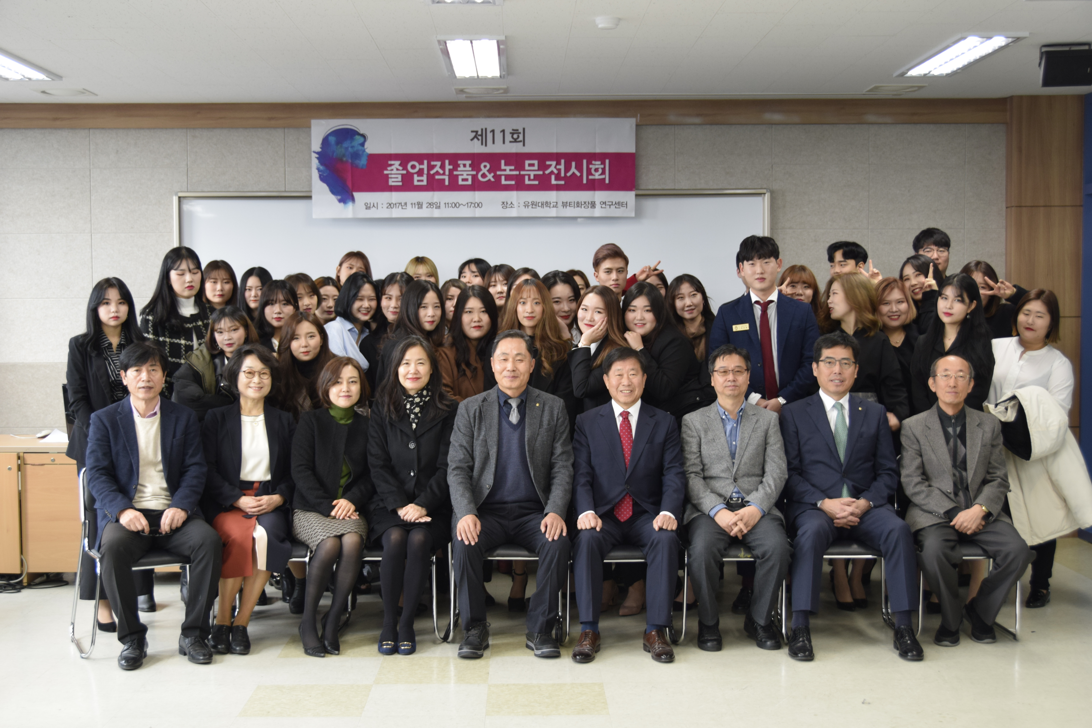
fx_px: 1456
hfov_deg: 41.1
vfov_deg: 28.1
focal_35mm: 48
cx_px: 546
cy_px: 364
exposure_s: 1/60
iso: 640
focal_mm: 32
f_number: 4
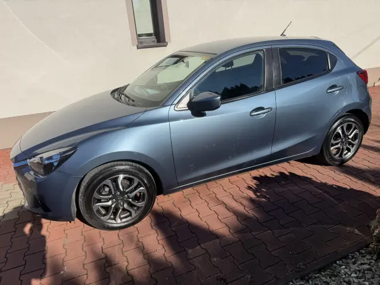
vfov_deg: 56.8
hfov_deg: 71.6
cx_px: 190
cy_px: 142
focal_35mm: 24
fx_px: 263
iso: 80
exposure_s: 1/6410
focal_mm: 6.76
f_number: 1.78
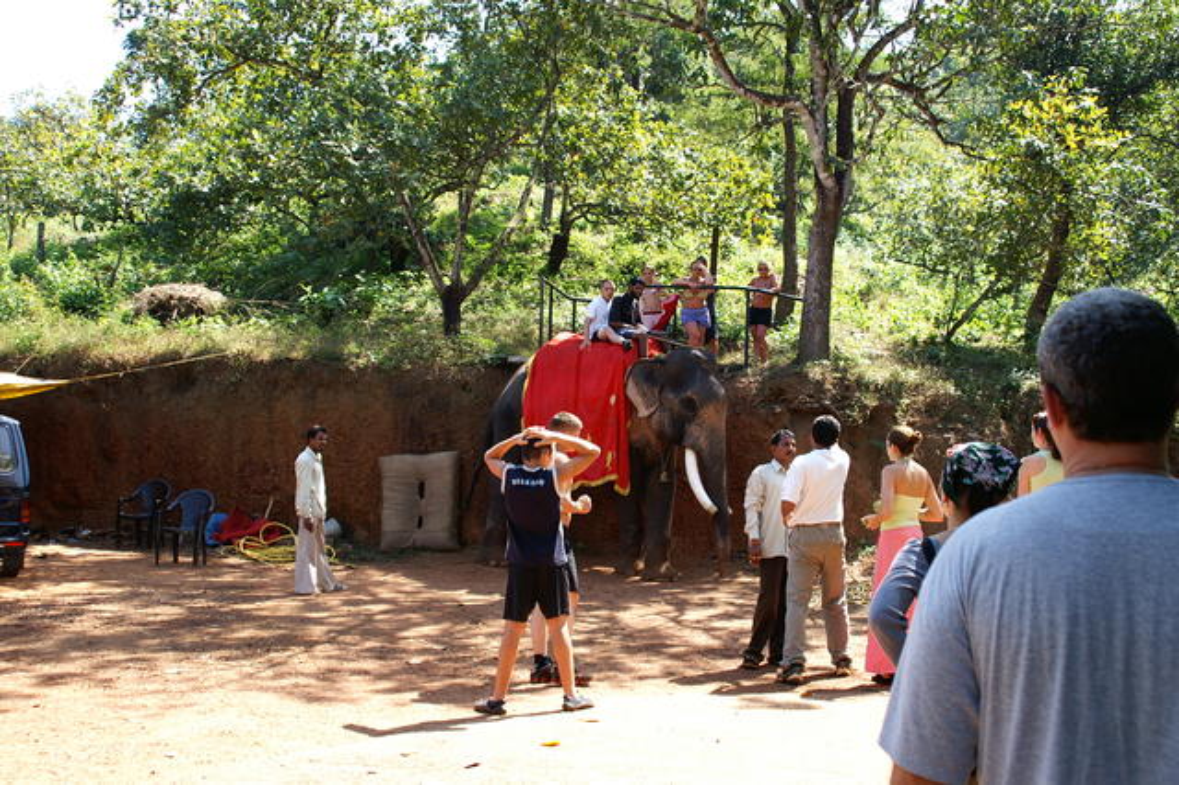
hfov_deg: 53.2
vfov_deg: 36.8
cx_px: 590
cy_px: 392
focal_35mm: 36
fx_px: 1178
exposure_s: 1/250
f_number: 4
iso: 100
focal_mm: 24
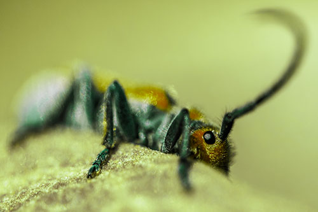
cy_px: 106
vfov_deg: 6.5
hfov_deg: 9.8
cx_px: 159
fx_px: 1854
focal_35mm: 210
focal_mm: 210
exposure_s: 1/500
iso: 400
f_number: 11
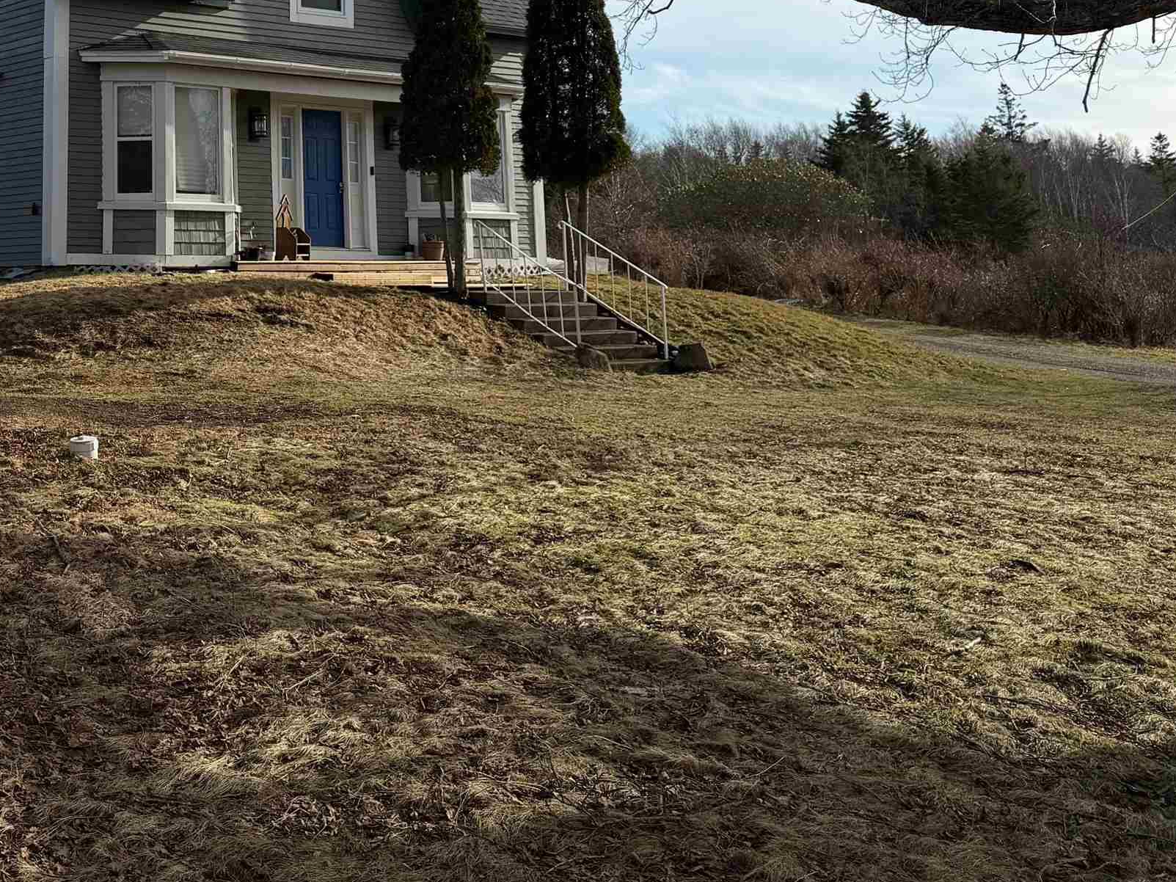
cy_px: 52
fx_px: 1563
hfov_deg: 39.3
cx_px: 200
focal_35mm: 46
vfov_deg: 29.9
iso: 80
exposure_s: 1/5714
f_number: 1.78
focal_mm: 6.76
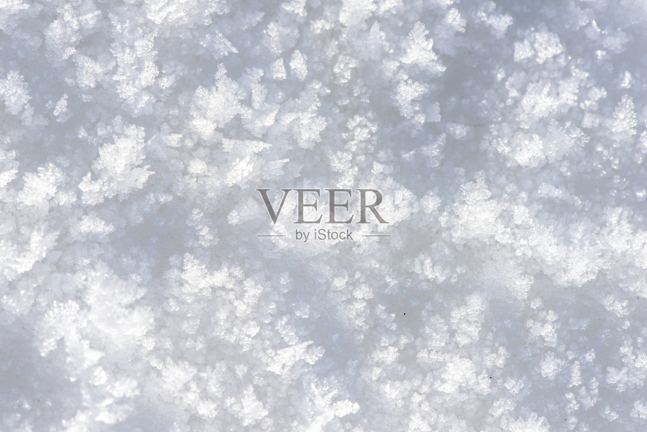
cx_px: 324
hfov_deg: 19.4
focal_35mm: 105
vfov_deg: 13.1
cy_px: 216
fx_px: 1888
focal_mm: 105
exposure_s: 1/500
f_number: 16
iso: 500
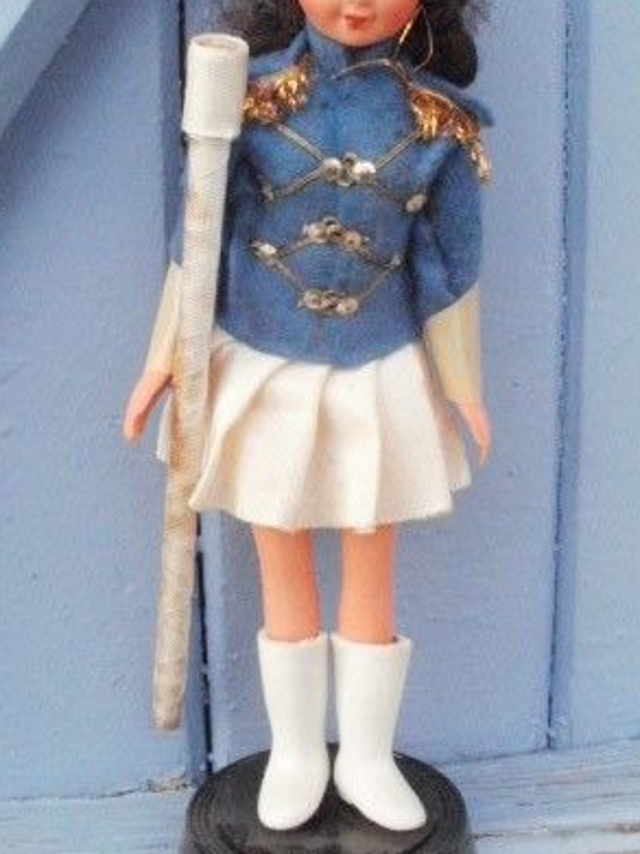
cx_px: 306
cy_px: 308
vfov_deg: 32.5
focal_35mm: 59
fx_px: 1455
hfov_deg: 24.8
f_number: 5.6
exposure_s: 1/640
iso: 800
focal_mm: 6.3
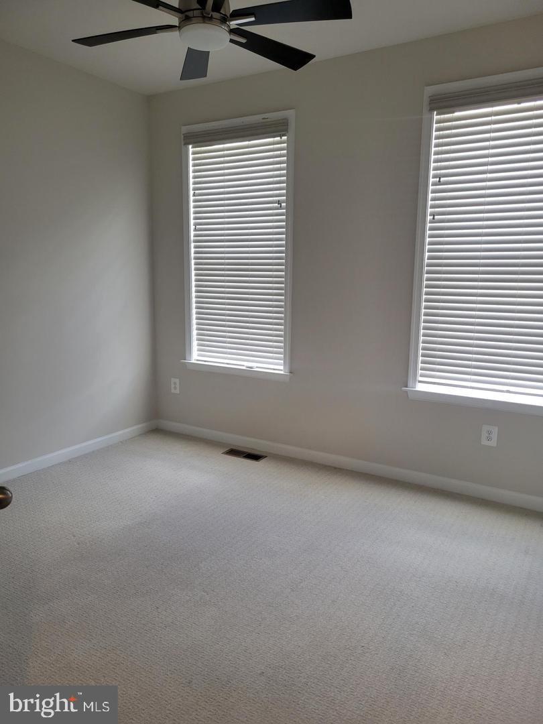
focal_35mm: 26
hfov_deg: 53.1
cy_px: 362
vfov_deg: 67.3
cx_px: 272
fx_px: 544
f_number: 1.8
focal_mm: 5.4
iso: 250
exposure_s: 1/120
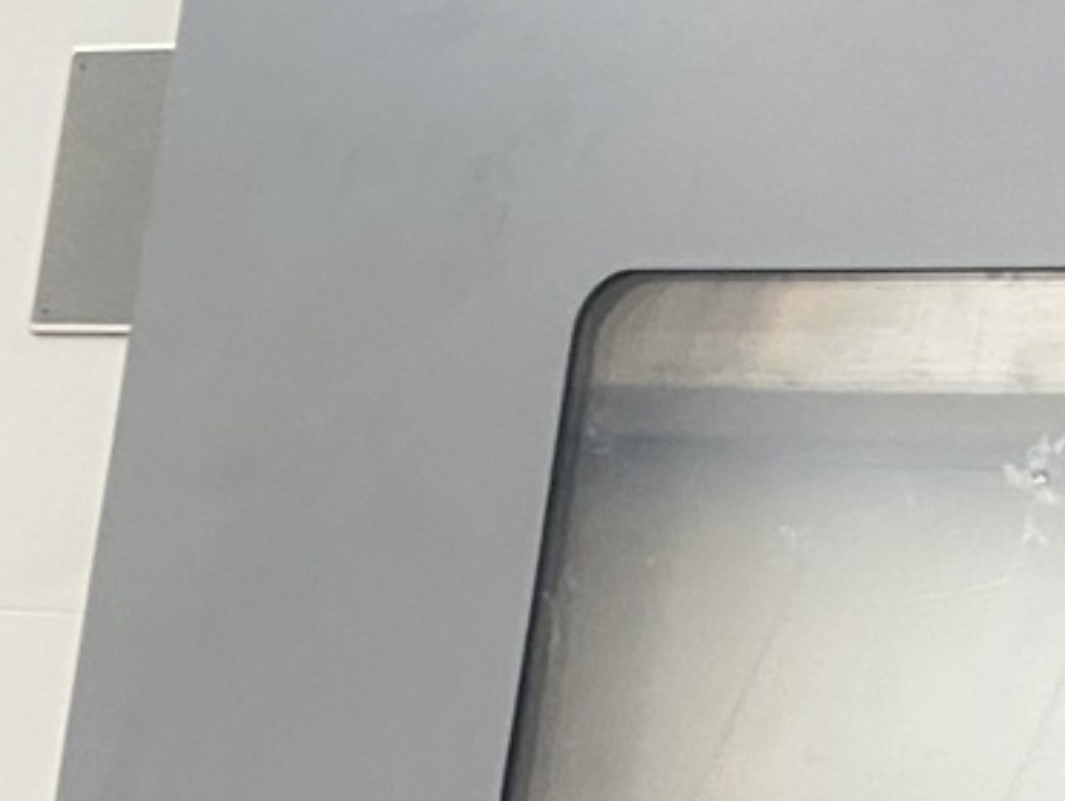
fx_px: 3449
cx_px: 2285
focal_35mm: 112
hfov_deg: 14.0
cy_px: 1280
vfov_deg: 12.5
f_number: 1.8
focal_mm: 4.25
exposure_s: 1/60
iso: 200
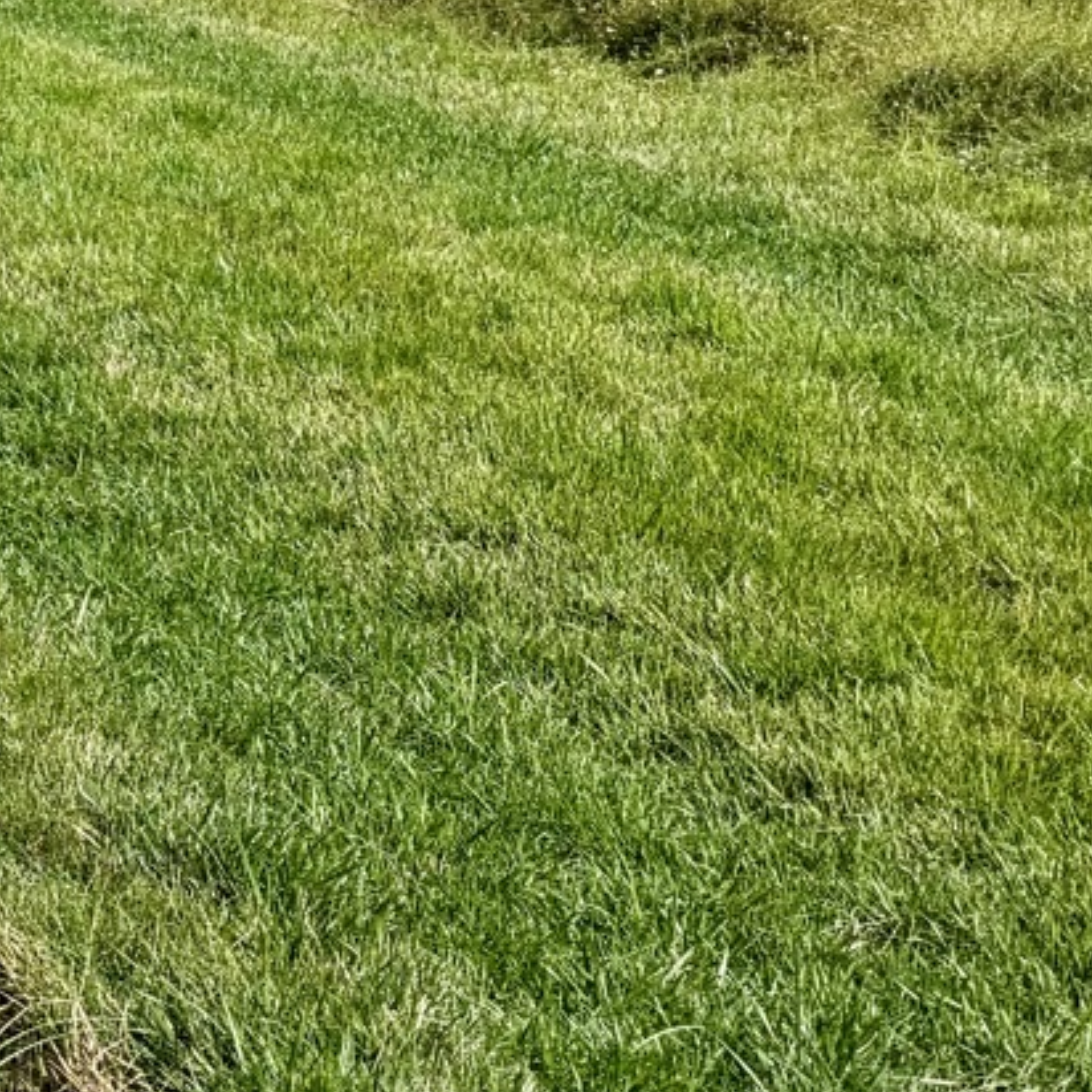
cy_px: 19
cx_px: -1376
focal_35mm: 103
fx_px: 3676
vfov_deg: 16.6
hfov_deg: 13.4
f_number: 1.78
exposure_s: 1/3759
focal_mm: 6.76
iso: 80
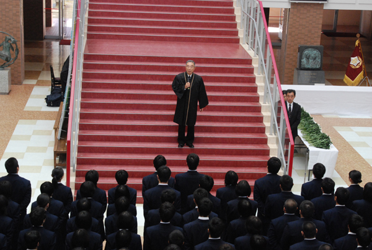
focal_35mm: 75
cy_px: 125
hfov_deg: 27.0
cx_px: 186
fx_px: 776
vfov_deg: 18.2
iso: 1600
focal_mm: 50
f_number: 5.6
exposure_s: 1/250
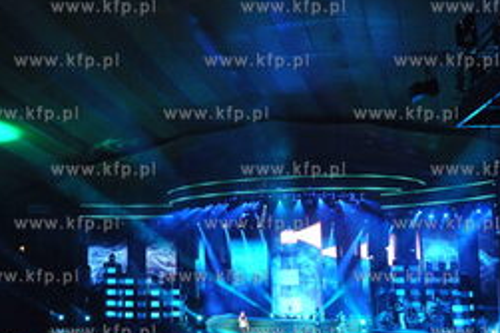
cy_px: 195
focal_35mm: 43
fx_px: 597
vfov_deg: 31.1
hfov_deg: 44.9
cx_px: 173
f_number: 5.6
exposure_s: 1/60
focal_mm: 27
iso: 3200
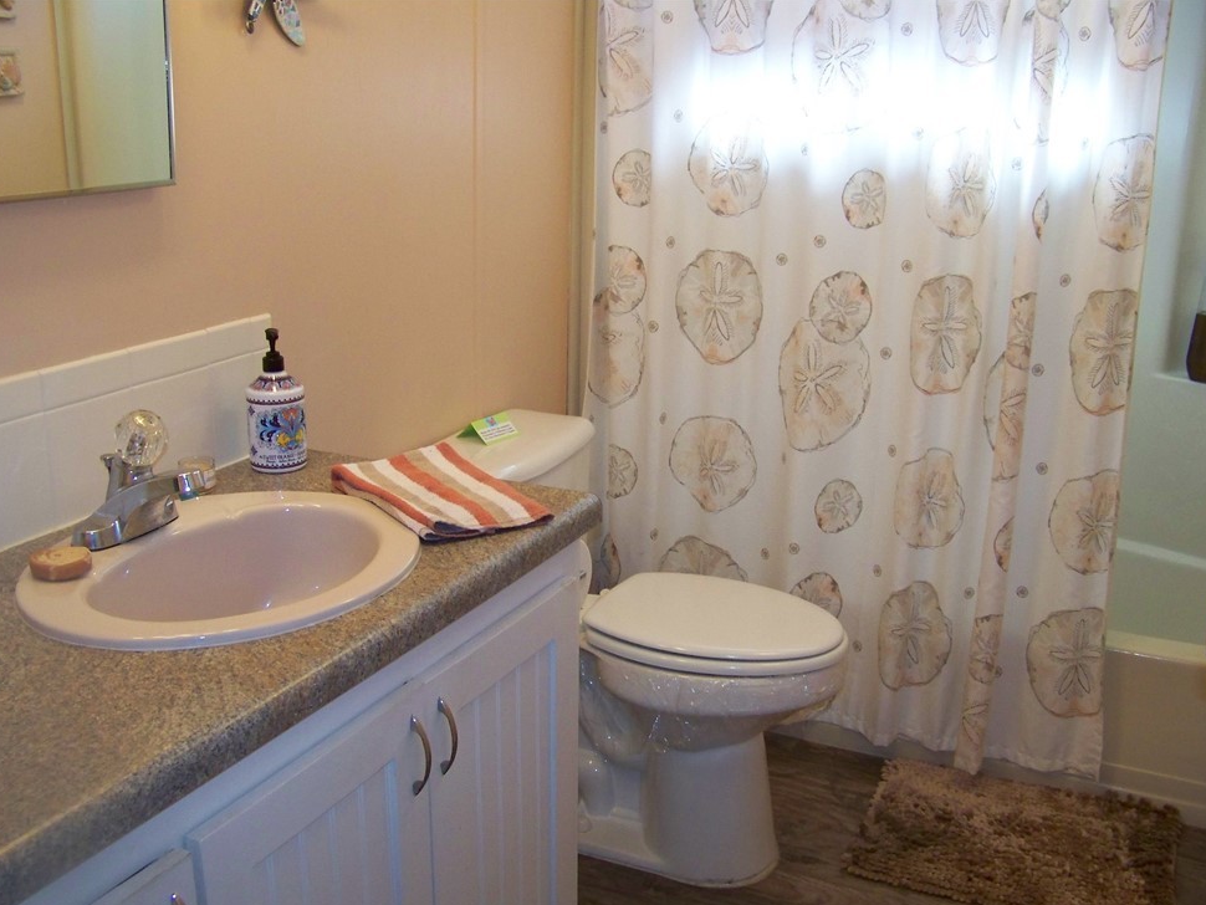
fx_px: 1324
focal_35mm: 38
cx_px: 581
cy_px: 475
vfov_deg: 37.7
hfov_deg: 49.0
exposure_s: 1/30
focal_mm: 5.85
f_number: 2.8
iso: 200
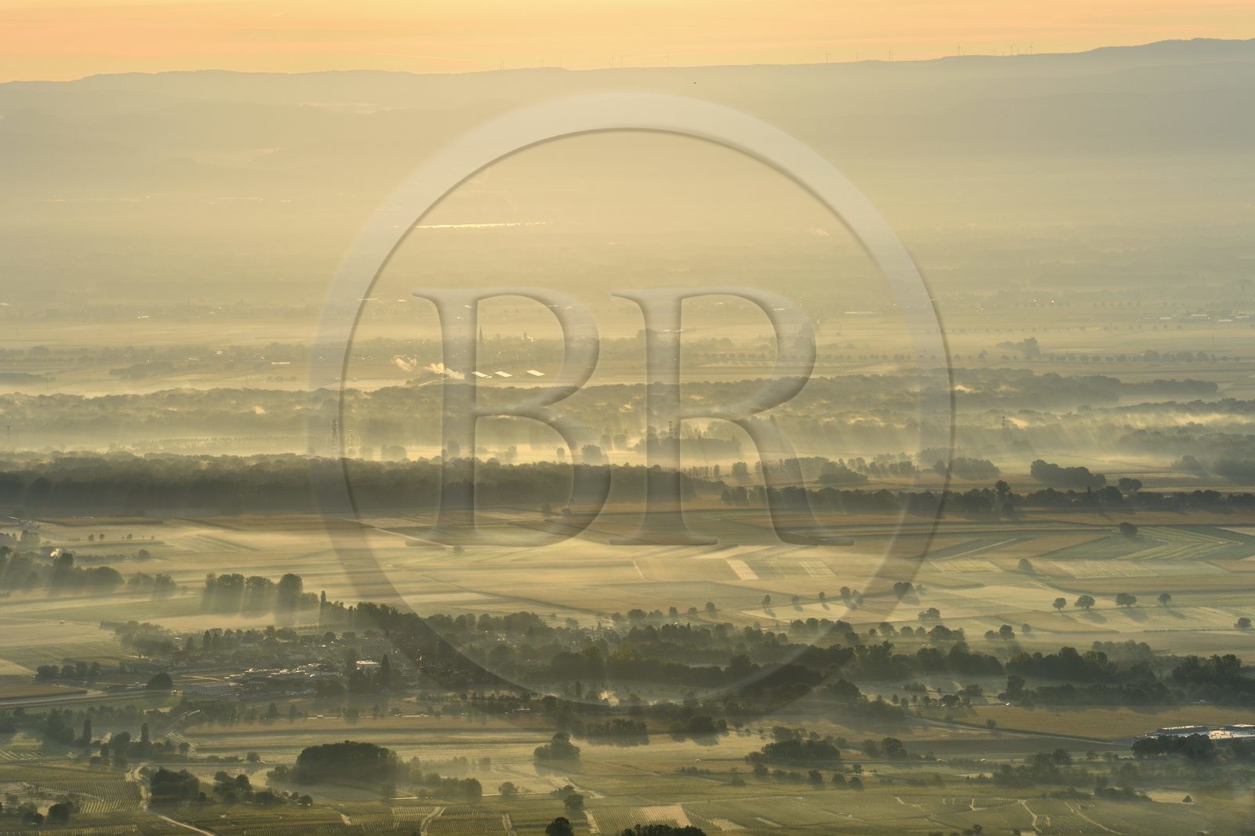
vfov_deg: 6.9
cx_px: 628
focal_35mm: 200
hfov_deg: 10.3
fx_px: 6968
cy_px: 418
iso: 200
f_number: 6.3
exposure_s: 1/640
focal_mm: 200
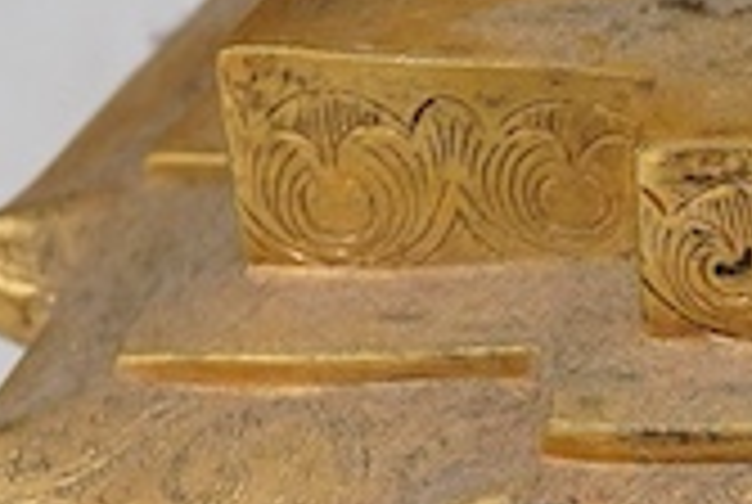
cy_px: 639
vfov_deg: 5.7
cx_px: 1509
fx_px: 5064
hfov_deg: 8.1
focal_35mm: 242
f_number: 9
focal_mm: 30
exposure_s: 1/125
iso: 1250
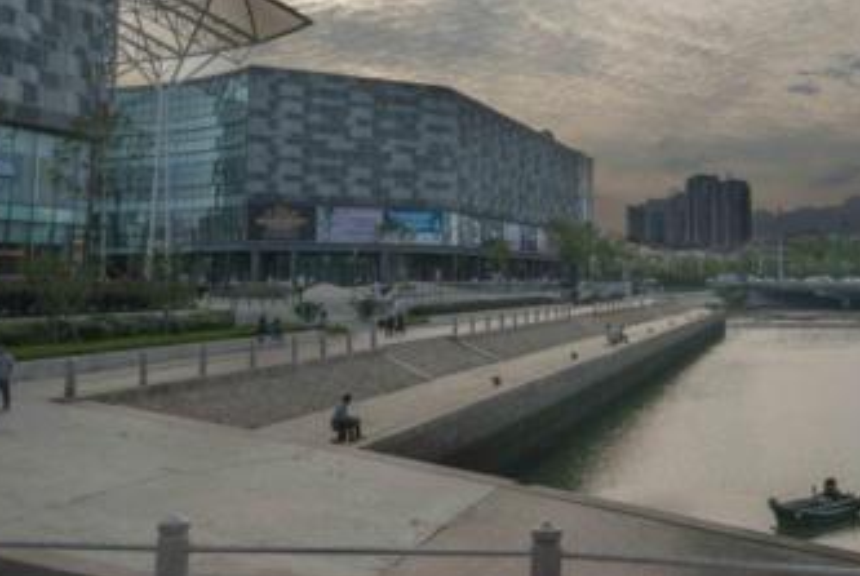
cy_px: 176
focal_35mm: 45
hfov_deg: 42.6
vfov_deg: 29.7
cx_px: 607
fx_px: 1076
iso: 640
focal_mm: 30
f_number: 20
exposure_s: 1/1250
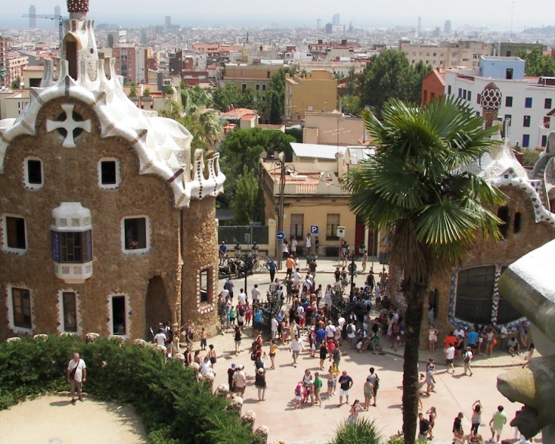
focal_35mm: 49
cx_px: 233
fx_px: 805
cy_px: 187
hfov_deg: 38.0
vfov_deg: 30.8
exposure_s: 1/500
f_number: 4
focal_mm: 6
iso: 50
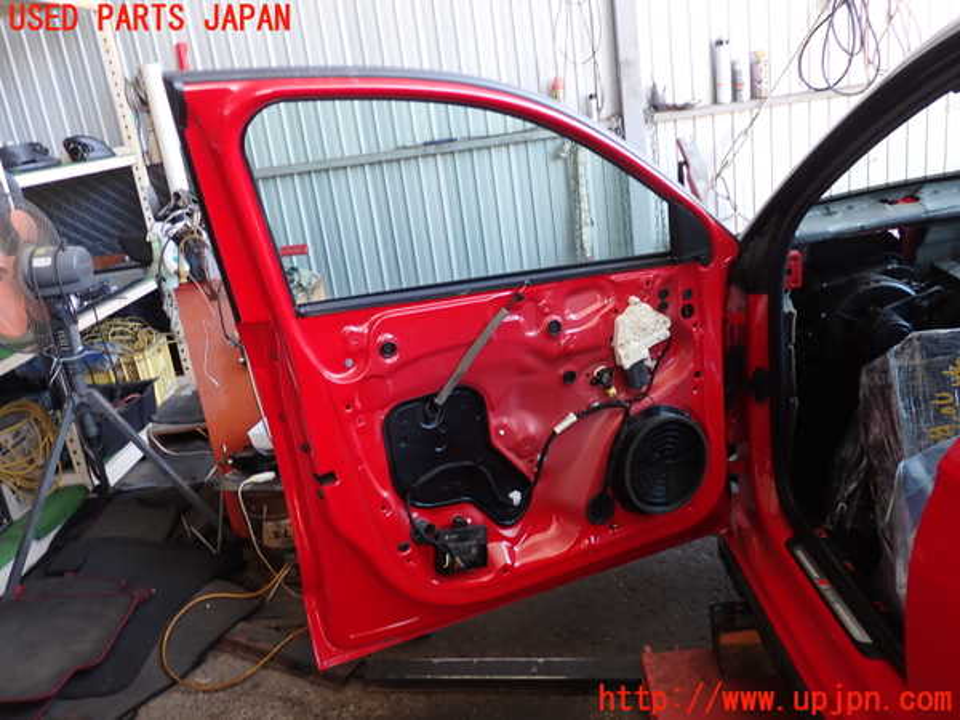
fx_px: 832
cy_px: 360
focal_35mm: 30
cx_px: 480
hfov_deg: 60.0
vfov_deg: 46.8
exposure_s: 1/60
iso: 125
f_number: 2.3
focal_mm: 5.4
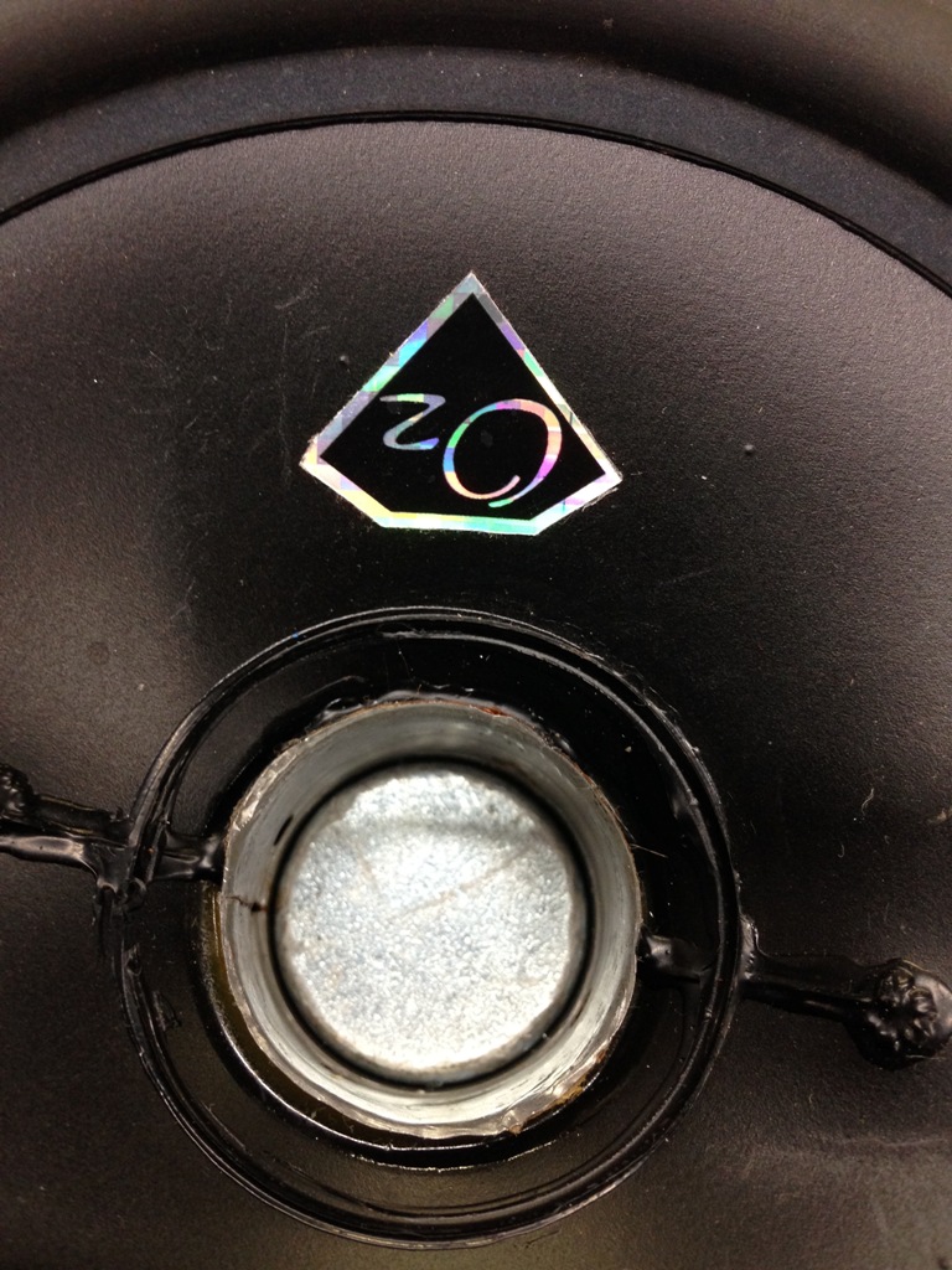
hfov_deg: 42.9
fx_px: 1210
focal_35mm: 33
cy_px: 635
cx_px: 476
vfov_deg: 55.4
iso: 125
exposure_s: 1/20
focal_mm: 4.12
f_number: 2.4
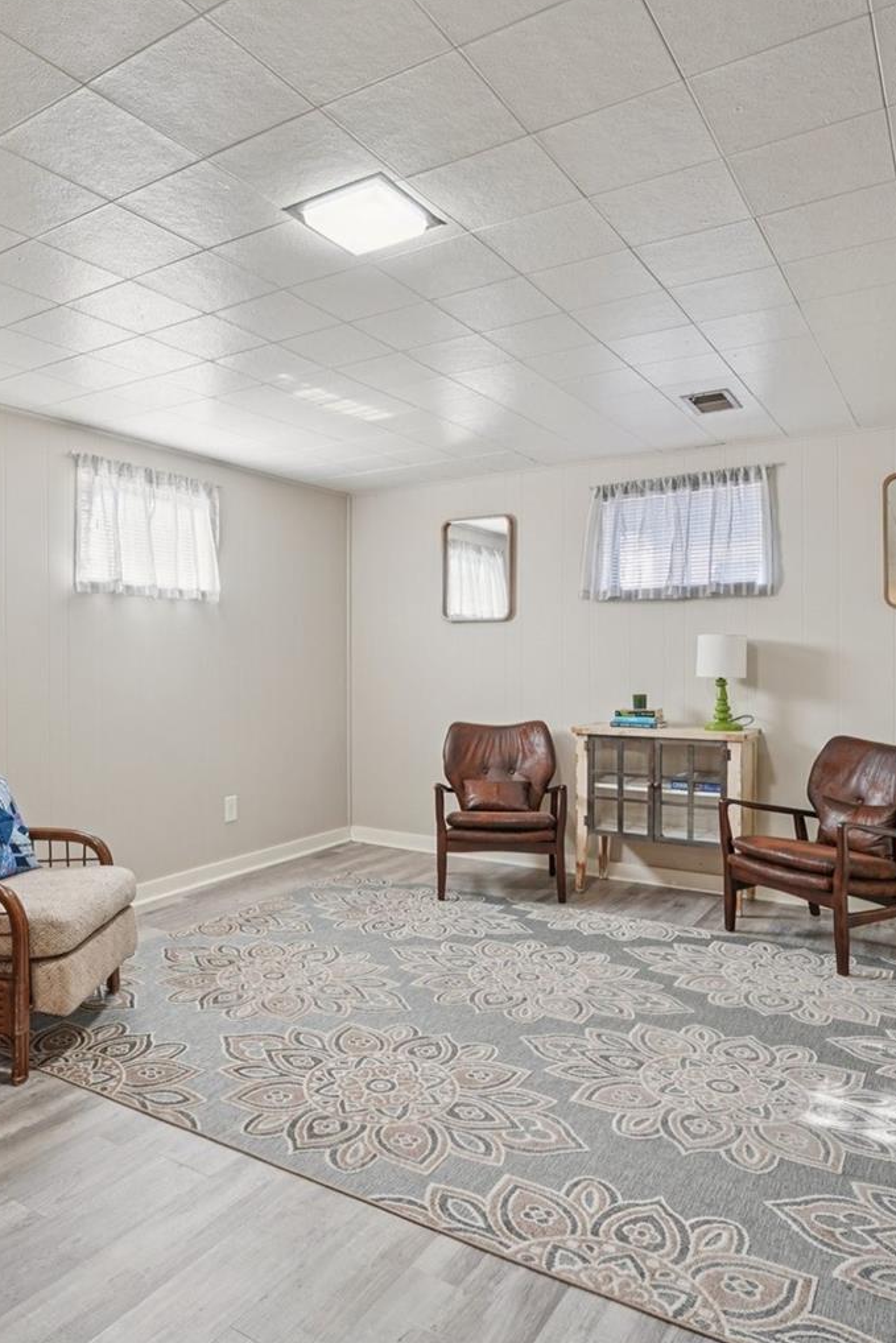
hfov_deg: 57.0
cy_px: 642
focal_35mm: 22
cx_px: 388
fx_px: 821
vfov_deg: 78.5
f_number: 8
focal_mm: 14
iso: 400
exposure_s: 1/6
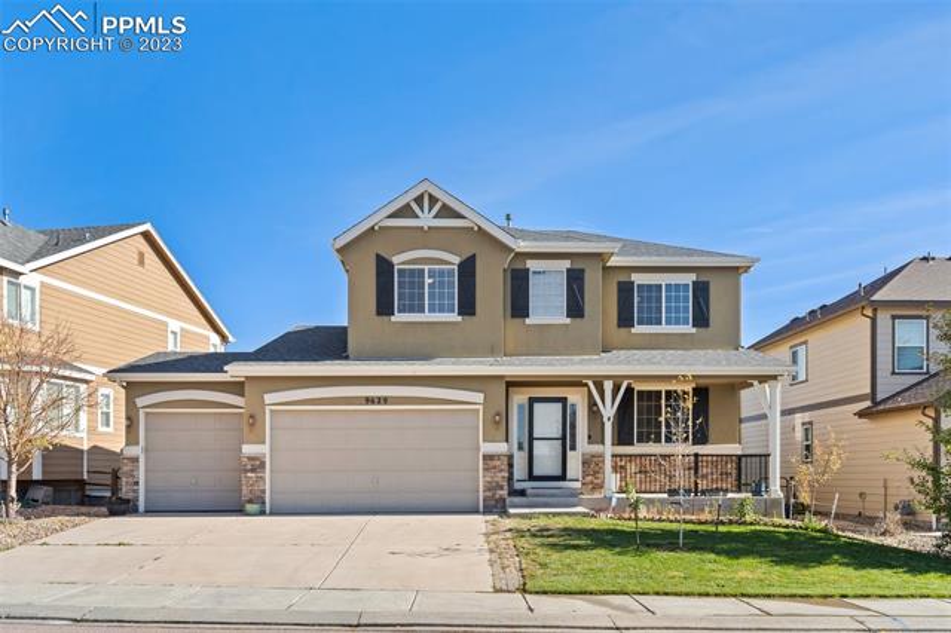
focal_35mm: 29
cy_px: 316
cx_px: 476
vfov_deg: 44.9
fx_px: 766
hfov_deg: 63.7
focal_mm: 29
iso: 500
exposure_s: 1/350
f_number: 8
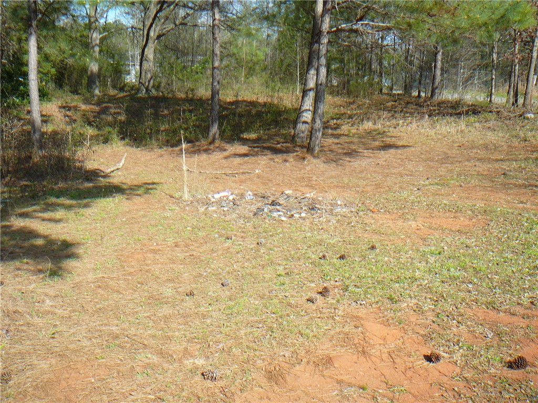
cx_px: 269
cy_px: 202
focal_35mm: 35
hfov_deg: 52.6
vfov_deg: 40.7
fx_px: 544
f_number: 2.8
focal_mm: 5.2
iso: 80
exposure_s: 1/500
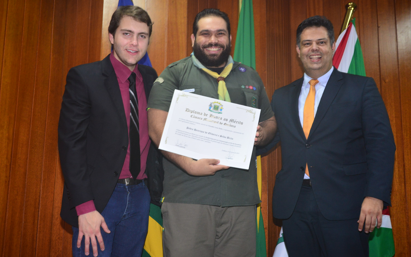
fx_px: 549
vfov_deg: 26.3
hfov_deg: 41.1
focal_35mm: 49
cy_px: 122
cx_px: 206
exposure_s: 1/60
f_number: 7.1
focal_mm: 48
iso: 2000
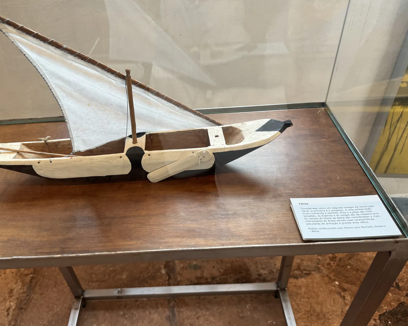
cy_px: 170
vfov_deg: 53.2
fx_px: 326
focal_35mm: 27
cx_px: 184
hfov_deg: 63.9
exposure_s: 1/120
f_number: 1.78
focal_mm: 6.76
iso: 125
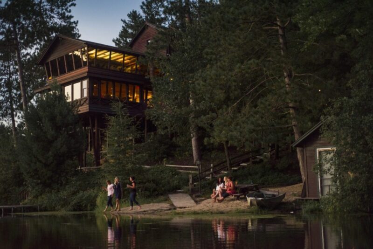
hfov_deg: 39.6
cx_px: 186
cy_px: 124
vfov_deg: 27.0
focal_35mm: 50
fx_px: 518
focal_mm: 50
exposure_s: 1/200
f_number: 2.8
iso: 1250
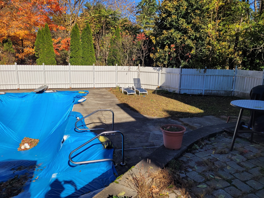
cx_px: 132
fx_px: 198
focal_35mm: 26
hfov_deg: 67.3
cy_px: 99
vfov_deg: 53.1
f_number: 1.8
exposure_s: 1/2565
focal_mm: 5.4
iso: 40
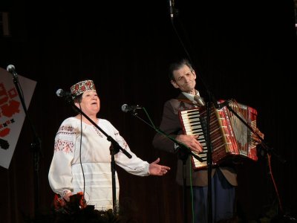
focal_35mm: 164
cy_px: 112
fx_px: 1407
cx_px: 148
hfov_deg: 12.0
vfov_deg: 9.1
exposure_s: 1/50
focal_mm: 27.4
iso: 80
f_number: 3.6
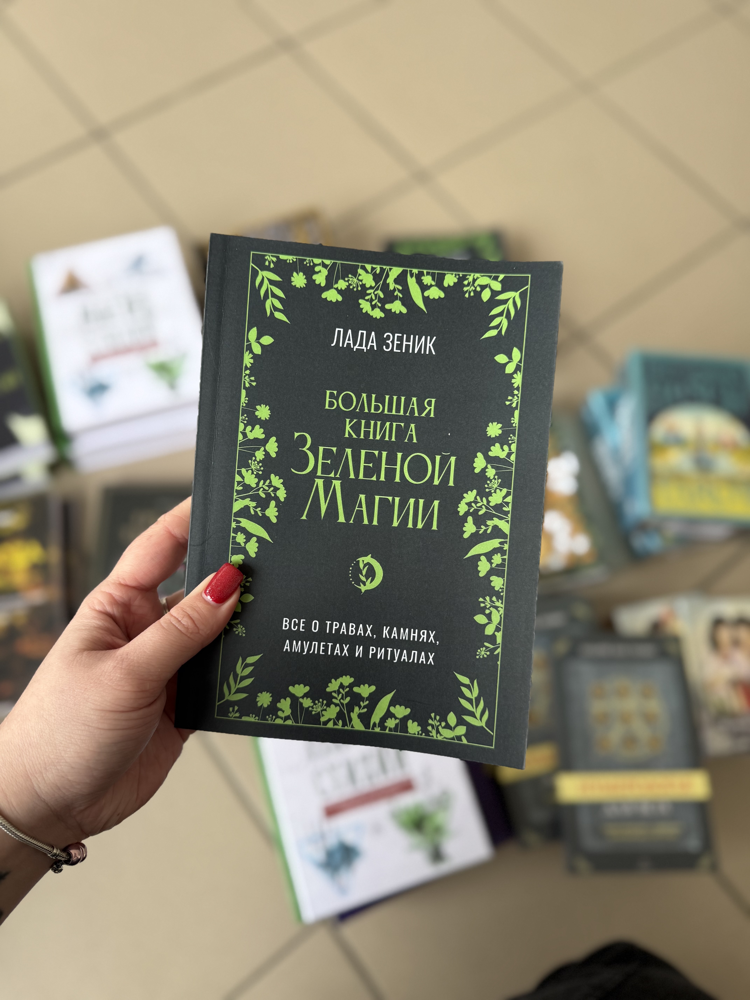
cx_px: 375
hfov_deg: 56.8
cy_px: 500
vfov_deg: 71.6
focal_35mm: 24
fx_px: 693
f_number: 1.78
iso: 160
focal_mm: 6.76
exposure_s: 1/121
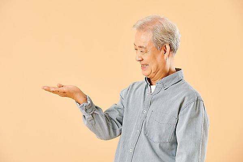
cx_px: 122
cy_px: 81
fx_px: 1249
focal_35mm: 185
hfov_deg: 11.1
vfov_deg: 7.4
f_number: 8
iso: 100
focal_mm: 185
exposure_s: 1/125
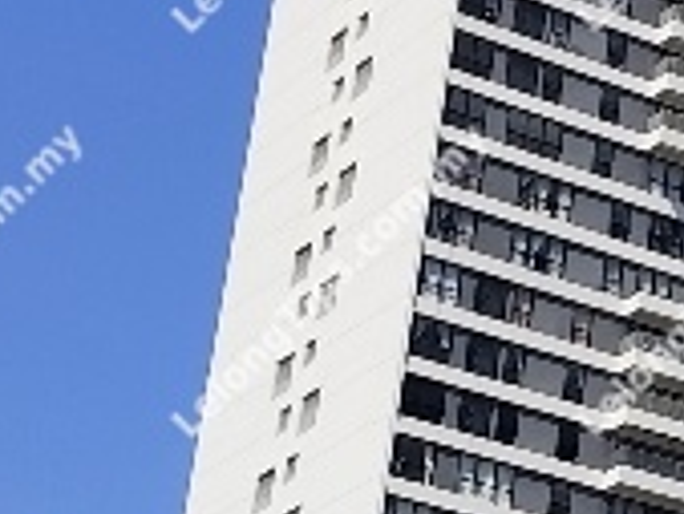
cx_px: 1493
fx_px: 3441
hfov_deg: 10.2
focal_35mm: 174
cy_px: -10
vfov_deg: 8.5
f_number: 1.65
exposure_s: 1/1208
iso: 50
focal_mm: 6.14
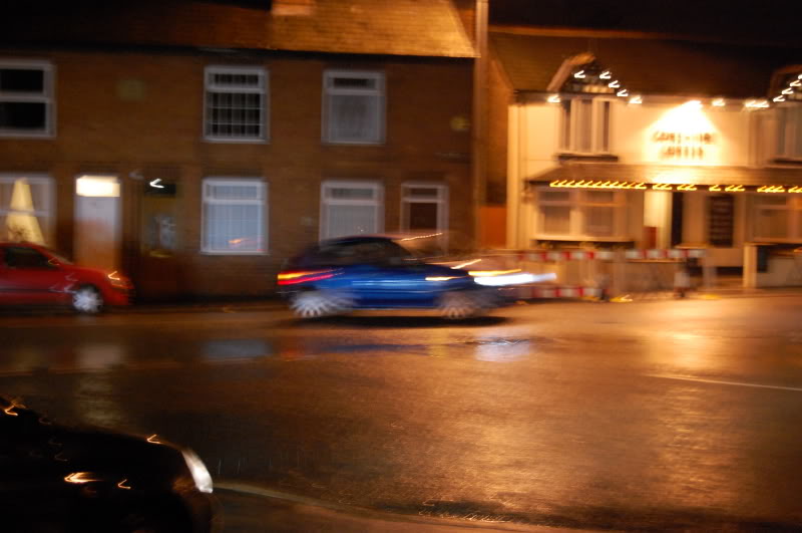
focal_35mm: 63
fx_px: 1402
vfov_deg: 21.5
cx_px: 401
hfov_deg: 31.9
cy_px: 266
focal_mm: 42
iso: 1600
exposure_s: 1/4
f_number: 5.3
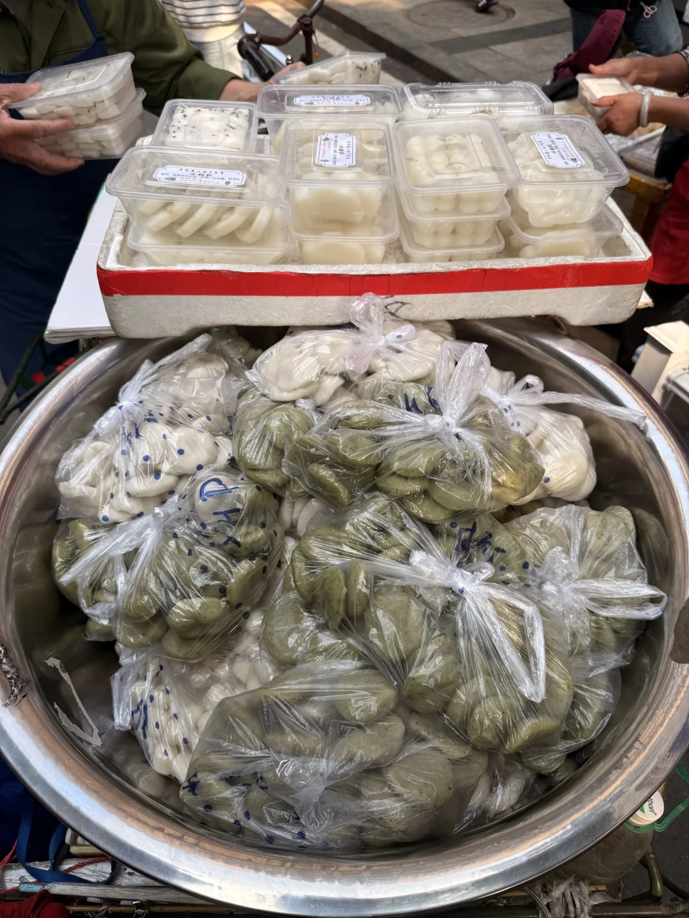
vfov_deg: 71.6
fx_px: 637
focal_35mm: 24
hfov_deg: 56.8
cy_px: 459
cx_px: 344
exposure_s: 1/898
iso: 80
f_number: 1.78
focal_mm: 6.76
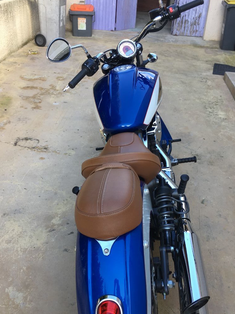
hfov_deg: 38.6
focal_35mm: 37
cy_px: 181
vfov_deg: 50.0
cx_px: 108
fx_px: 335
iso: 25
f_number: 2.2
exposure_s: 1/123
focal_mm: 4.15
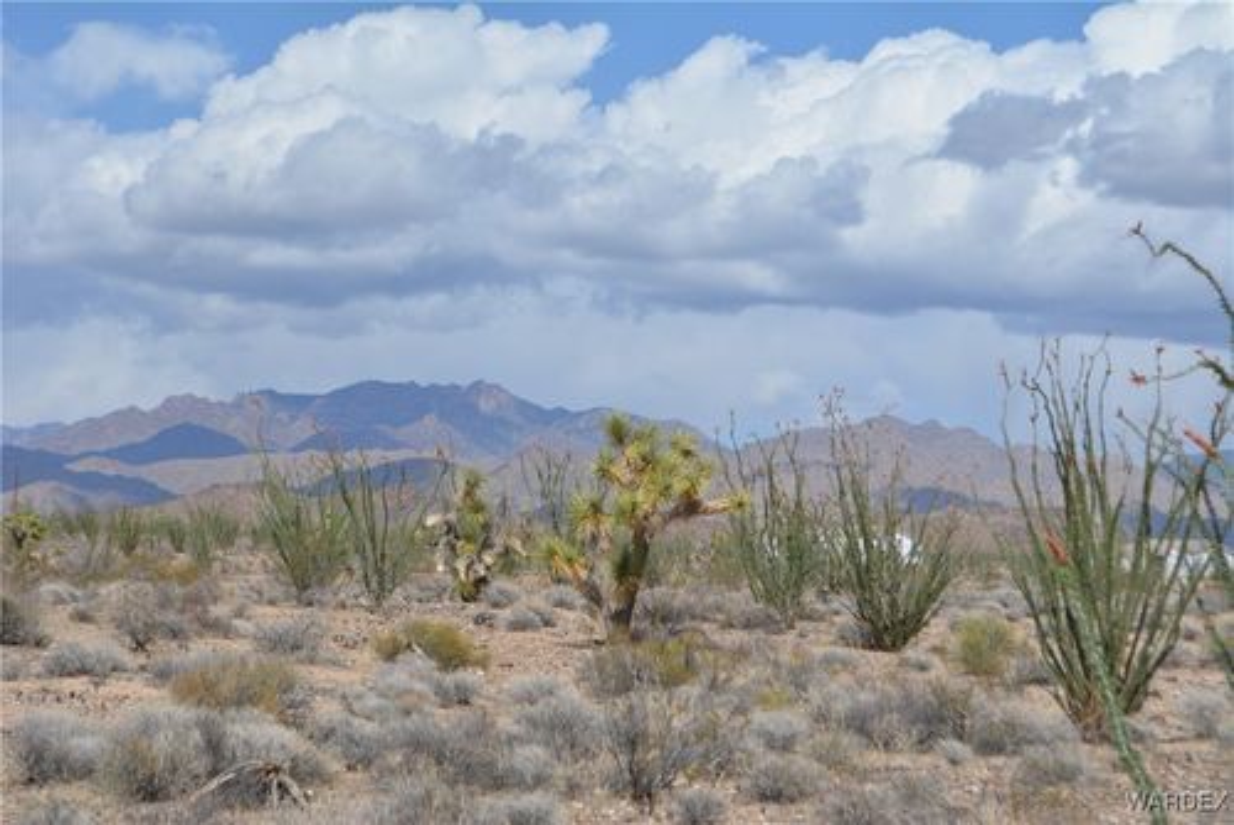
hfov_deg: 24.6
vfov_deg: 16.6
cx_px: 617
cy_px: 412
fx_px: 2829
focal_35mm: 82
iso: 400
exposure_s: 1/2000
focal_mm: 55
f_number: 8
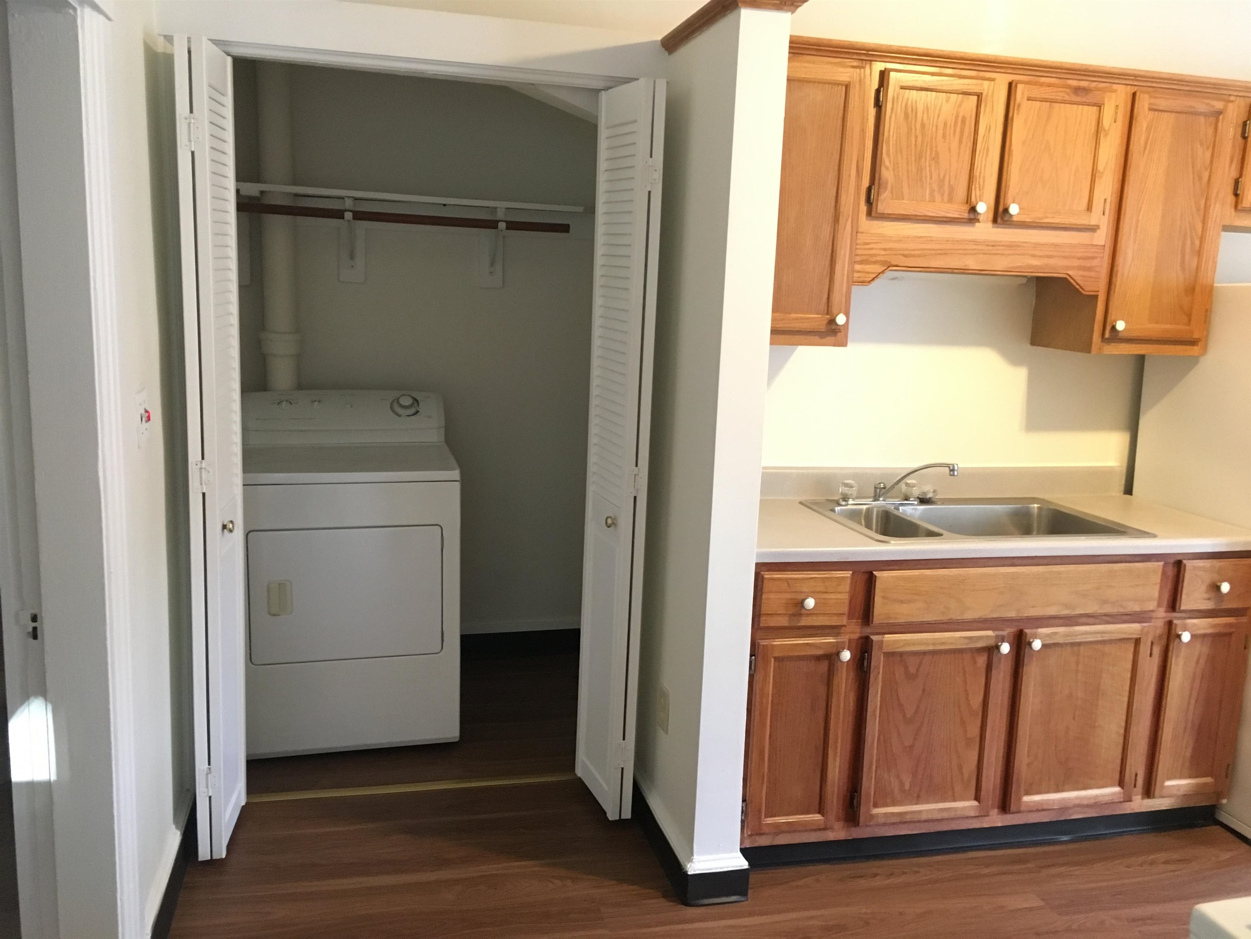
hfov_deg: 61.7
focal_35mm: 29
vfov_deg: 48.2
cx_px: 626
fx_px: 1048
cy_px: 470
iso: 250
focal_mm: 4.15
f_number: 2.2
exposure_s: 1/15
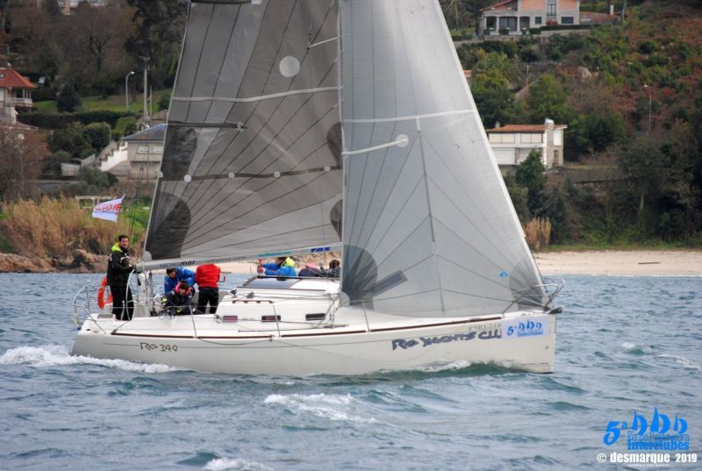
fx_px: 5276
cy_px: 236
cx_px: 351
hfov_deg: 7.6
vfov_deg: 5.1
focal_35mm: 270
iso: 400
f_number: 5.6
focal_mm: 180
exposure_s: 1/320
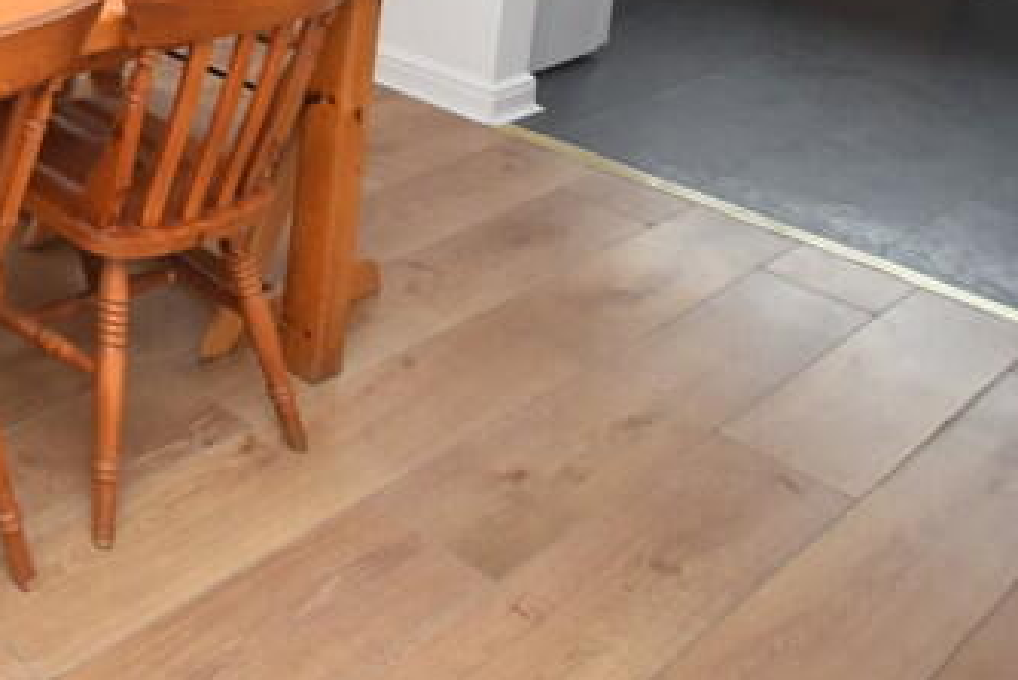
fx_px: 1301
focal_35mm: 46
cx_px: -250
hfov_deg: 33.4
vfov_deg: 25.1
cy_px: -221
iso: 800
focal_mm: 10
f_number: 4
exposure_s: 1/125
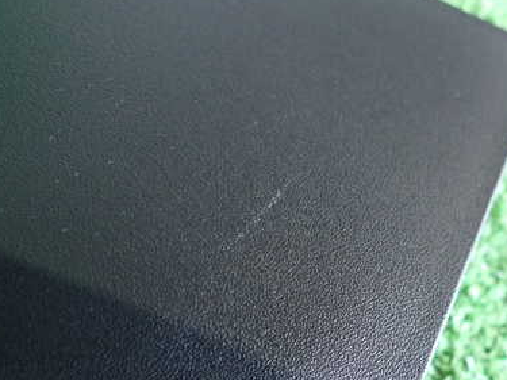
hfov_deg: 46.8
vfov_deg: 35.9
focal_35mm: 40
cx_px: 260
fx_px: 586
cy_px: 220
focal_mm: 4.5
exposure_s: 1/30
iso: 400
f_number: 2
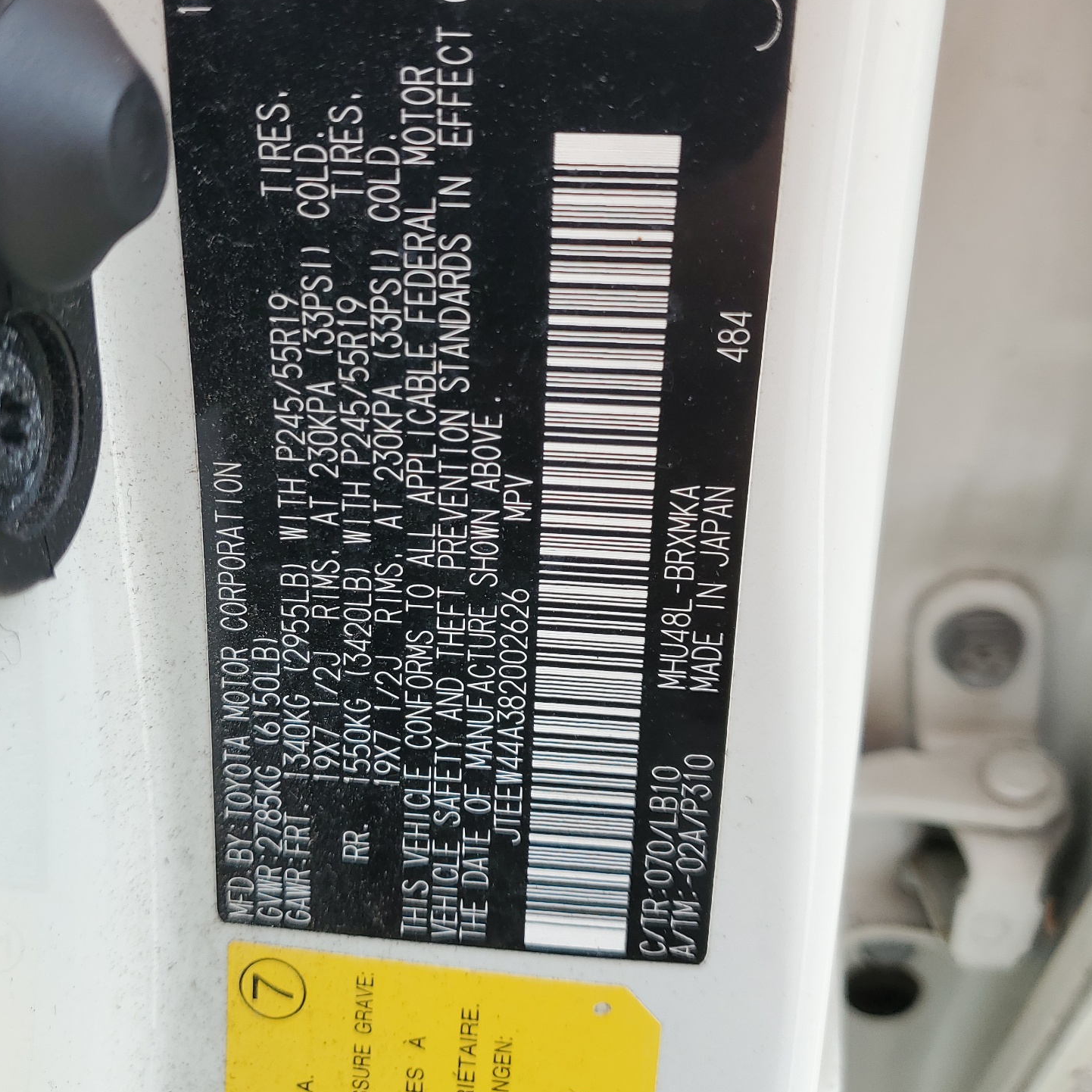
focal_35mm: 34
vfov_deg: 48.2
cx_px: 517
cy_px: 451
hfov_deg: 48.4
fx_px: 1213
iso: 50
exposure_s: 1/526
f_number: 1.5
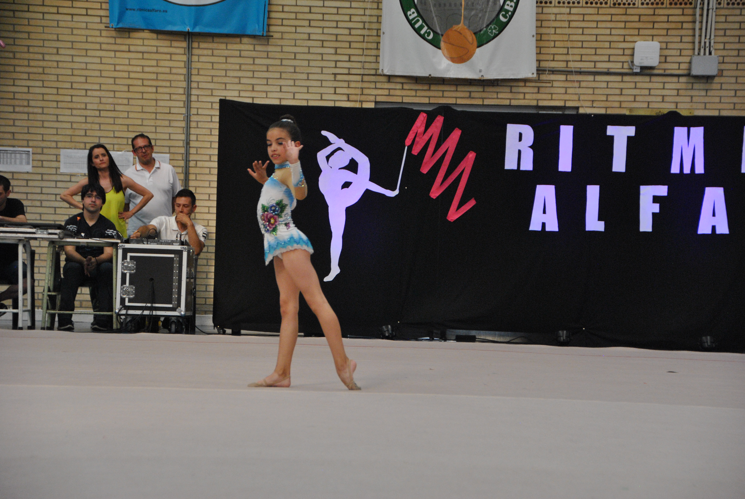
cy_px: 250
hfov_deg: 18.2
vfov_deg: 12.2
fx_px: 2331
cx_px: 372
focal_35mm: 112
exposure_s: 1/250
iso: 800
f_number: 5.3
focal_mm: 75
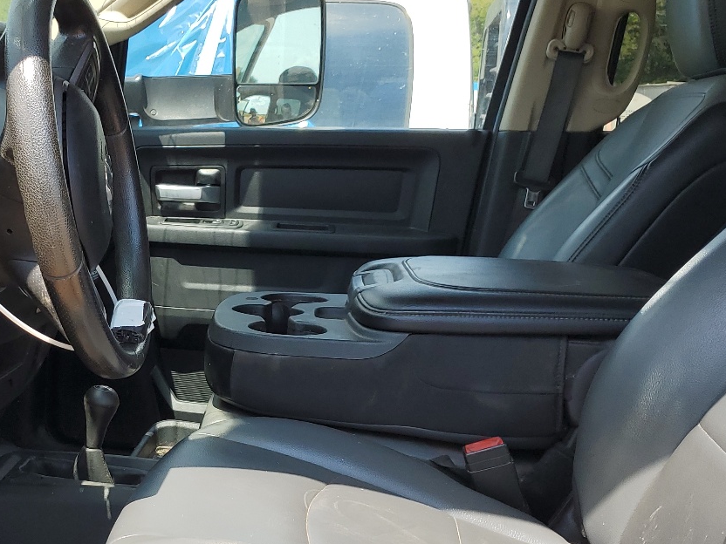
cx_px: 135
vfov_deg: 28.7
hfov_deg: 36.7
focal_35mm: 50
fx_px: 1049
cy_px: 403
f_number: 1.5
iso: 50
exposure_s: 1/1000
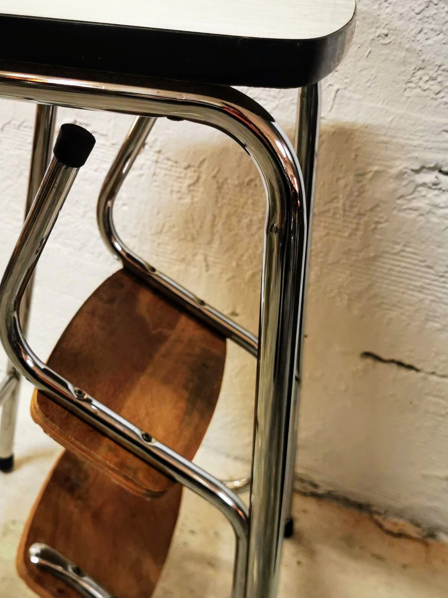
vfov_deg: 44.2
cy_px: 395
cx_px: 109
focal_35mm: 42
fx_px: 725
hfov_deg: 33.6
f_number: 1.6
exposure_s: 1/100
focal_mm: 5.56
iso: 200
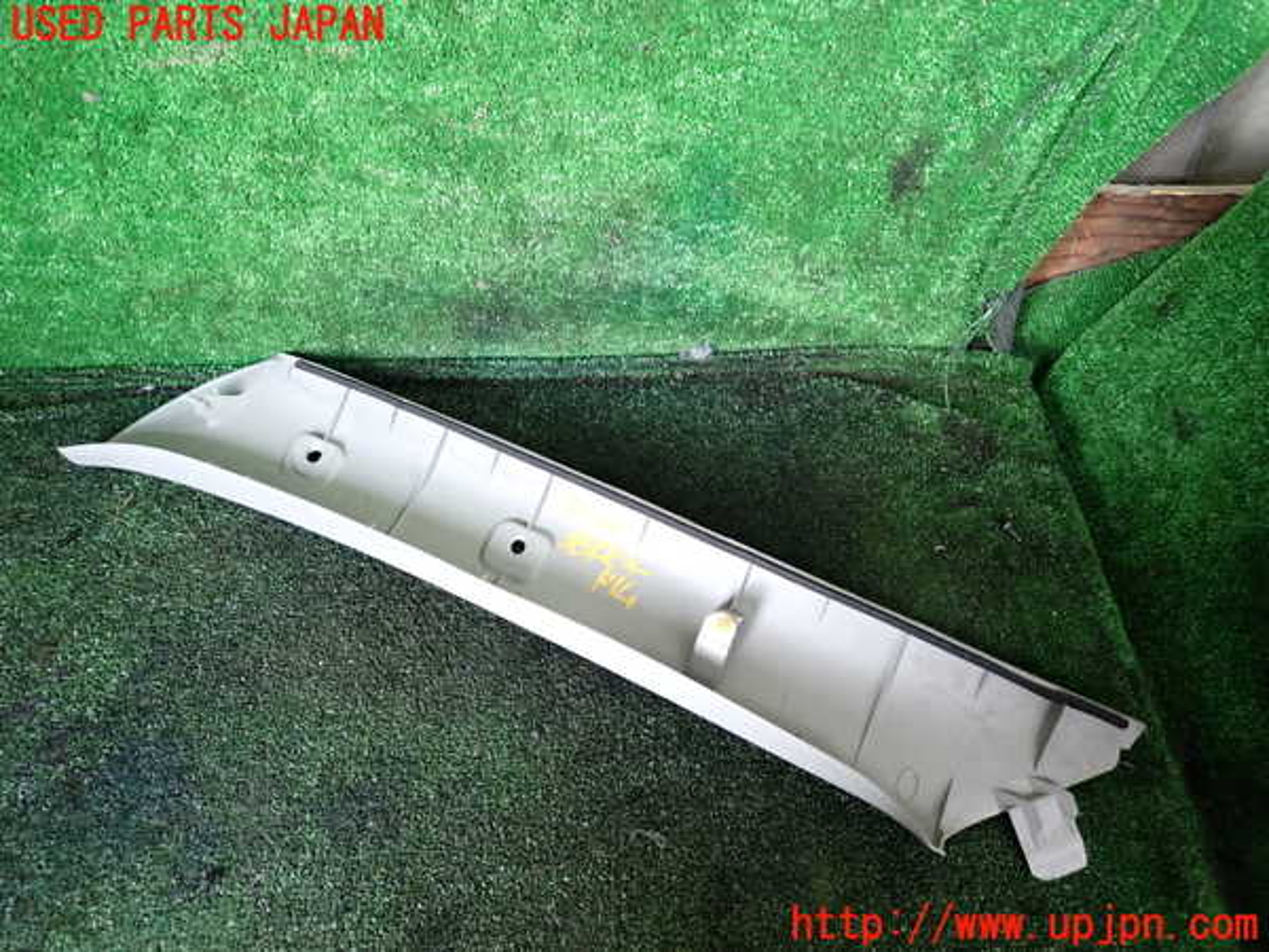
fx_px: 916
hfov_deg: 69.4
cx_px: 634
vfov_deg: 54.9
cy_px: 476
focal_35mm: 25
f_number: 2
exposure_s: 1/30
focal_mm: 4.5
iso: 400
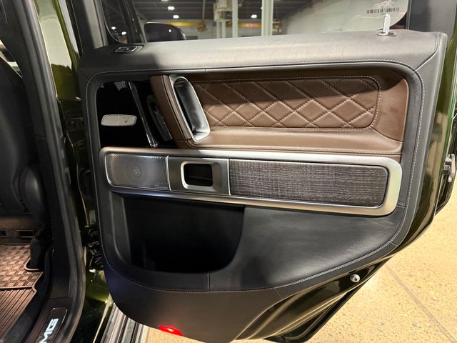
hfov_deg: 71.6
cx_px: 228
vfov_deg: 56.8
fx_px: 317
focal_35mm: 24
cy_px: 172
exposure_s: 1/60
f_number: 1.78
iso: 640
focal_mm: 6.76
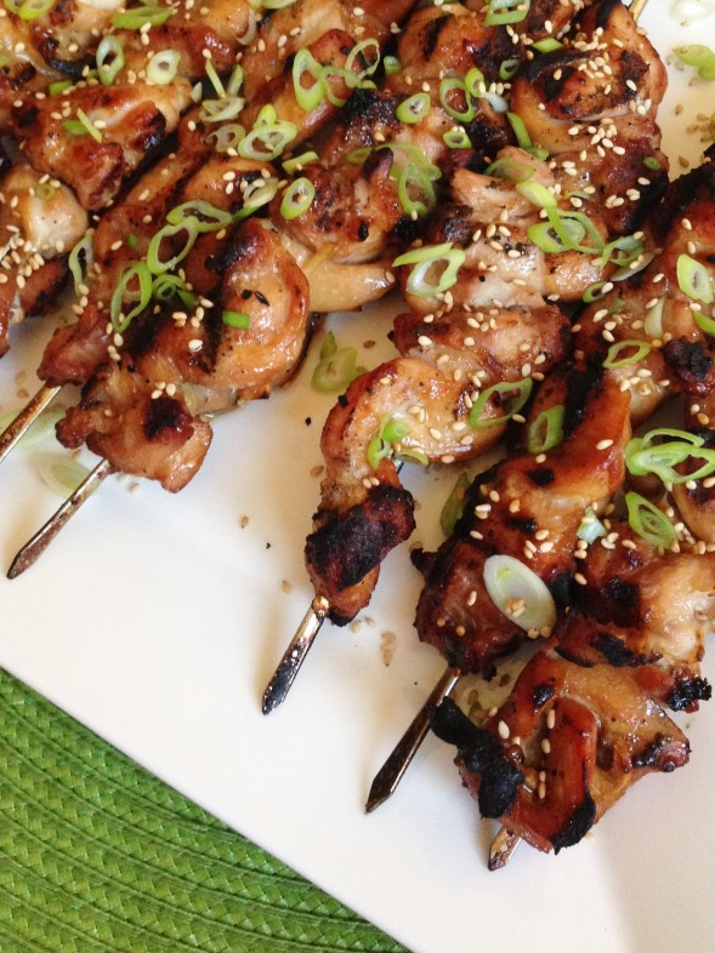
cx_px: 449
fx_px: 1185
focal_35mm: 43
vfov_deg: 43.5
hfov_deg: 33.4
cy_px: 355
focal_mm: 4.12
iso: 320
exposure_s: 1/20
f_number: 2.4
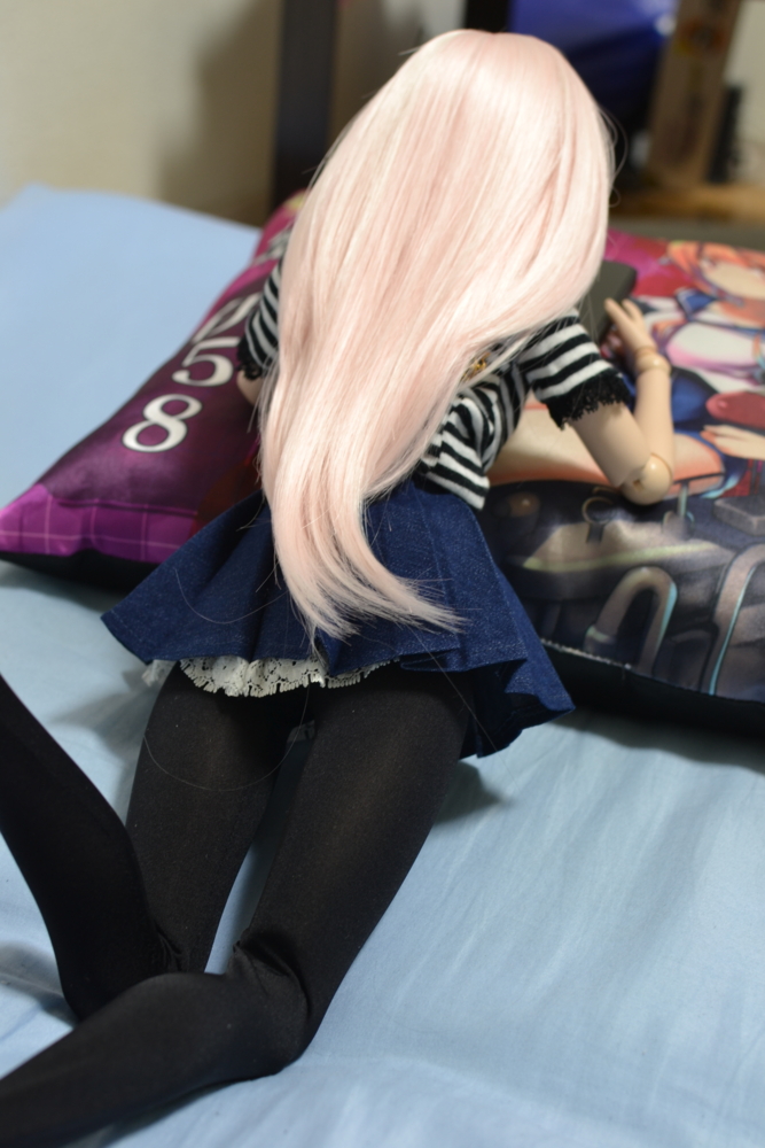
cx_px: 382
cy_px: 574
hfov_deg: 25.8
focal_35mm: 52
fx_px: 1673
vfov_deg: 37.8
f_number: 4
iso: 200
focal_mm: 35
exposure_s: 1/5
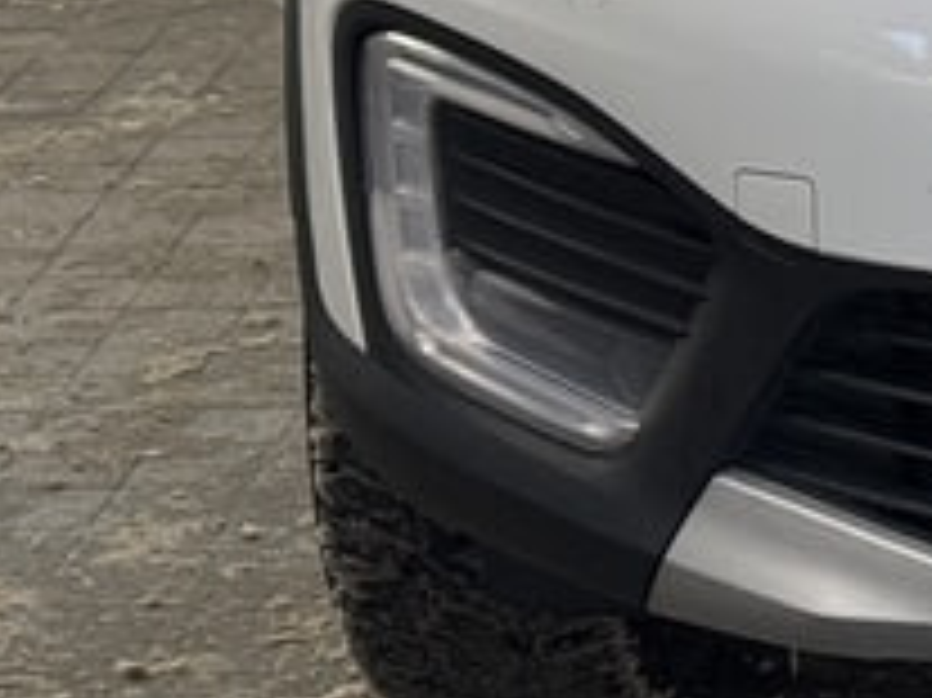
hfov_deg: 9.1
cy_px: -412
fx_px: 5624
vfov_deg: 7.0
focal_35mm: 209
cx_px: 1621
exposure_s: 1/128
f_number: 1.78
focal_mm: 6.76
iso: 50
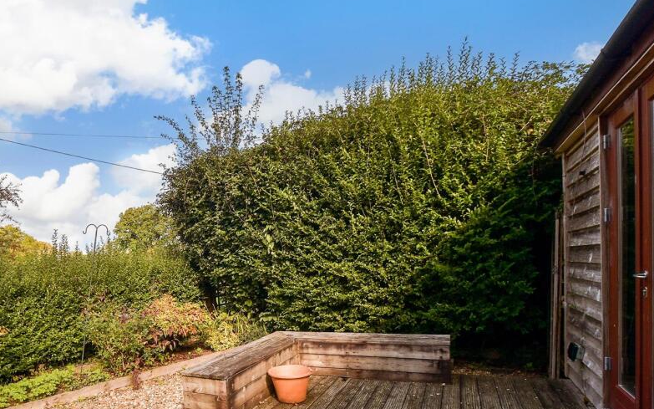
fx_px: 356
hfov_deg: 83.7
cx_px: 252
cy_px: 259
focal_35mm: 20
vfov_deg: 58.8
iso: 160
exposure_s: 1/100
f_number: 8
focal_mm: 10
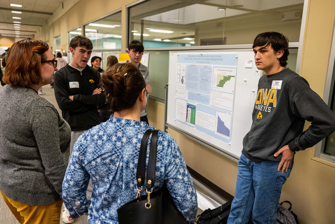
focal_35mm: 31
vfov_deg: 42.3
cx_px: 168
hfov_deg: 60.3
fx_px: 288
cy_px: 112
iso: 3200
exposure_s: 1/200
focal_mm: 31
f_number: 4
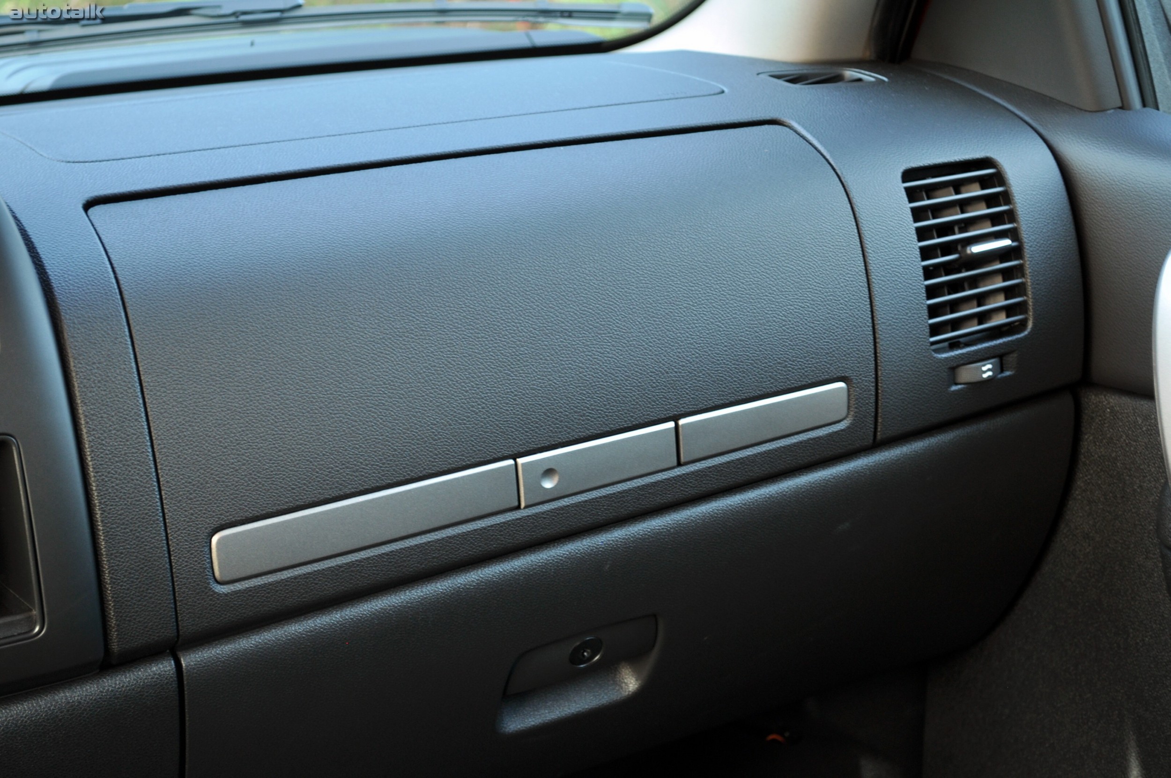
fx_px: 2144
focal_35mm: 66
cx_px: 586
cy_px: 389
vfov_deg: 20.6
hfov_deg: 30.5
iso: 200
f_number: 5.3
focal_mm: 44
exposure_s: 1/8
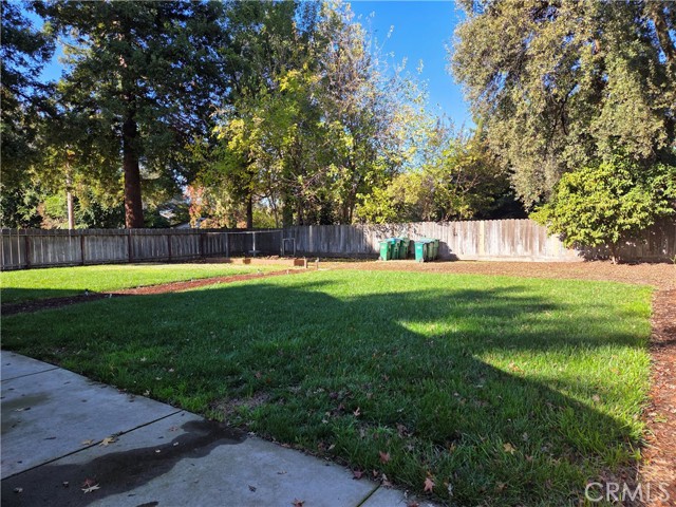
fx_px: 449
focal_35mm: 23
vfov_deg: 58.9
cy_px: 254
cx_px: 338
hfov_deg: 73.9
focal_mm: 5.4
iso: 80
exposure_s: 1/1563
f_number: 1.8
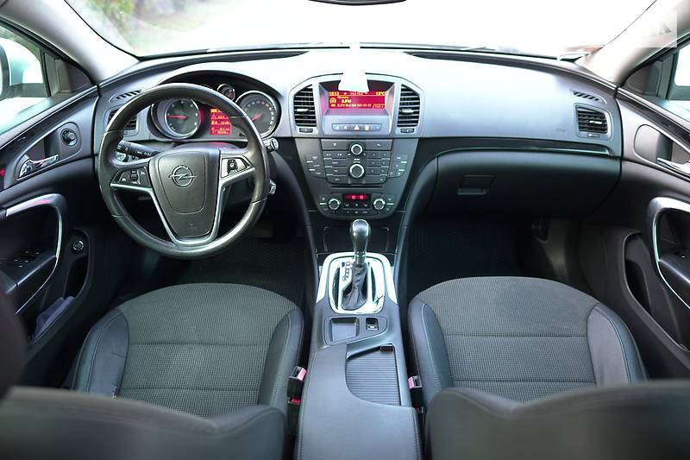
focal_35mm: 24
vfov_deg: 53.1
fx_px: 460
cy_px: 230
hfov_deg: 73.8
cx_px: 345
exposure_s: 1/40
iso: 100
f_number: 1.4
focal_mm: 16
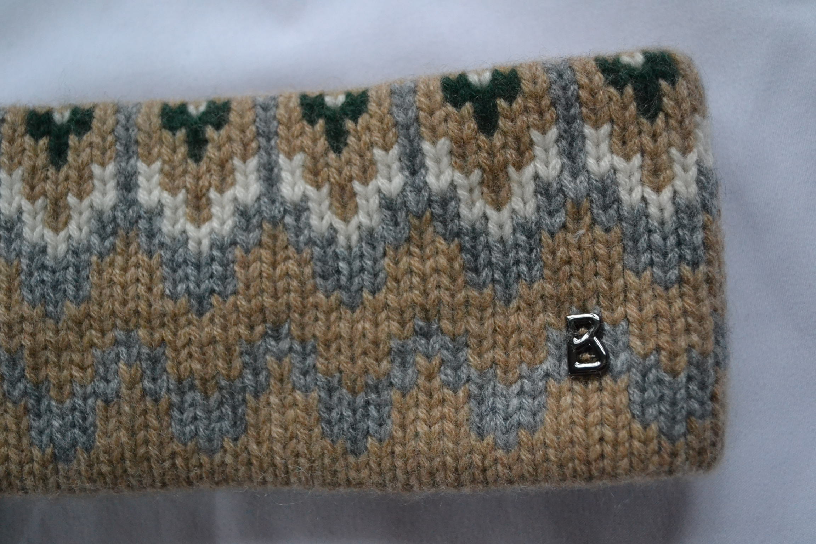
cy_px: 272
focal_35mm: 44
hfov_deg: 45.0
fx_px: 986
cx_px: 408
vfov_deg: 30.8
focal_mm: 29
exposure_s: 1/60
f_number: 4.5
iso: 2800
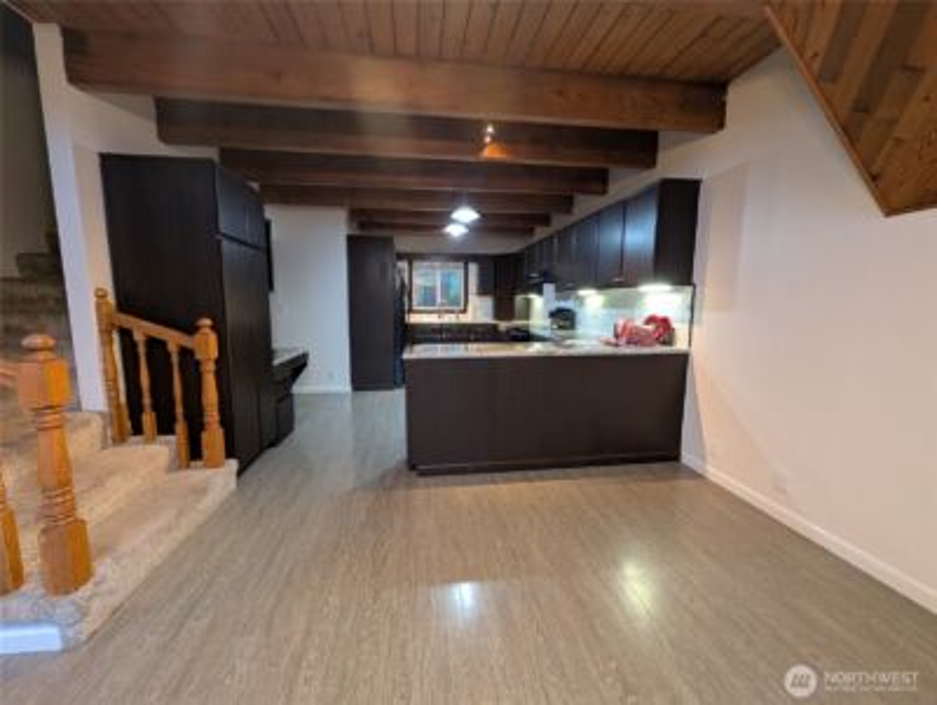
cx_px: 468
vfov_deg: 90.0
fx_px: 352
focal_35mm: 13
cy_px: 352
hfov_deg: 106.1
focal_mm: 1.95
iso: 260
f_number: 2.2
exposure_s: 1/24
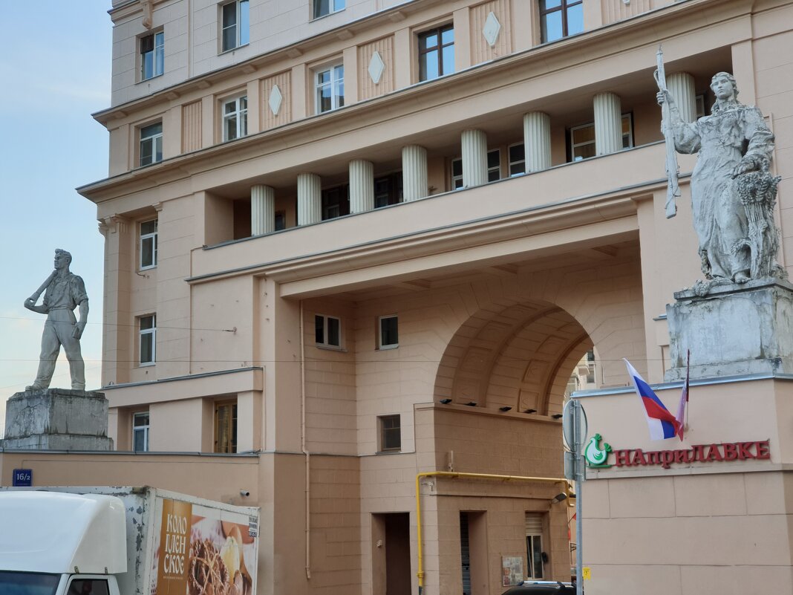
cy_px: 298
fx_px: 1191
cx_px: 396
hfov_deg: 36.8
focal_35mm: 52
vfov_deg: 28.0
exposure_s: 1/104
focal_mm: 6
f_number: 2.4
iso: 25
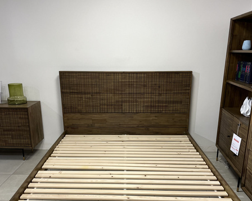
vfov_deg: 42.9
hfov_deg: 52.9
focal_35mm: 34
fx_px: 253
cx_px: 126
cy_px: 129
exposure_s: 1/100
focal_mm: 5.1
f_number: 1.6
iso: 100
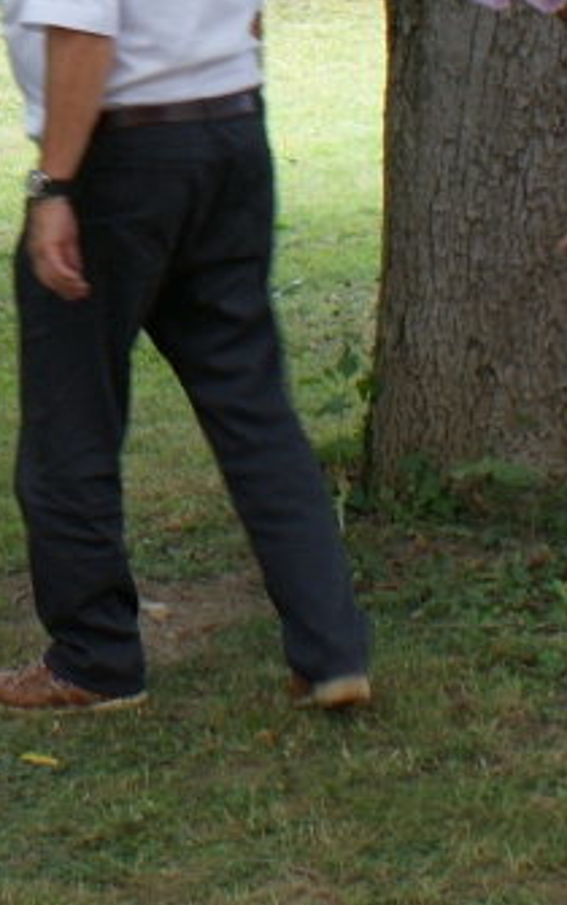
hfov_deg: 10.3
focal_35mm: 123
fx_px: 3035
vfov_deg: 16.5
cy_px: -38
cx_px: -300
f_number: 5
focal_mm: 18
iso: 100
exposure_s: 1/40
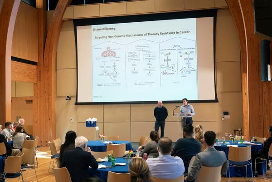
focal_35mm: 50
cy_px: 91
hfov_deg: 39.6
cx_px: 136
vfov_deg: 27.0
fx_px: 378
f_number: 5
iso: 3200
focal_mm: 50
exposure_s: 1/125
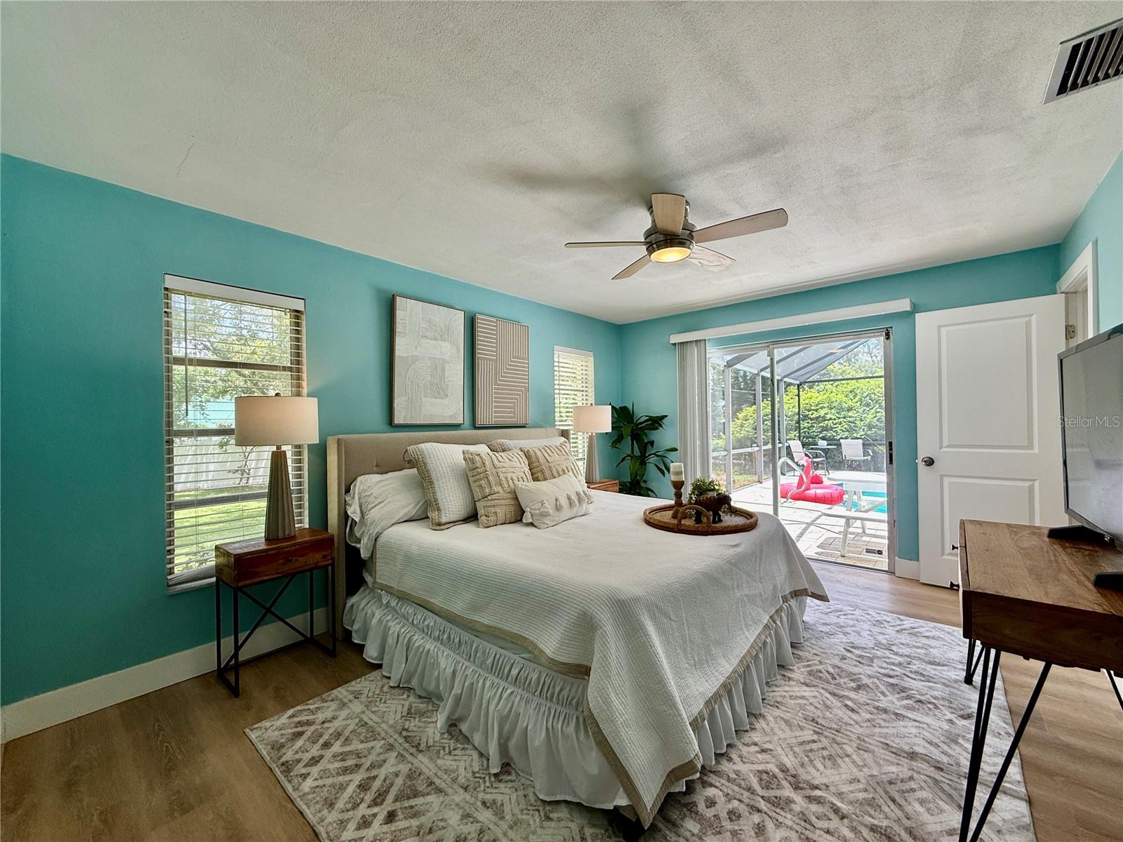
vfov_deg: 85.7
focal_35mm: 14
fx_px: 454
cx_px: 562
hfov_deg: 102.1
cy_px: 421
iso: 50
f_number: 2.2
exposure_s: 1/142
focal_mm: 2.22
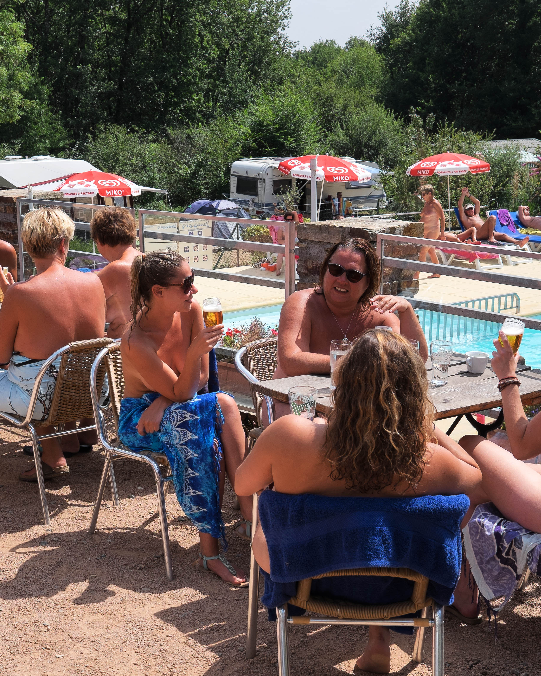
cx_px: 202
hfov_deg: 30.1
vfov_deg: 37.3
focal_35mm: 50
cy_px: 334
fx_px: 1001
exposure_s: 1/340
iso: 200
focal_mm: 23
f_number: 8
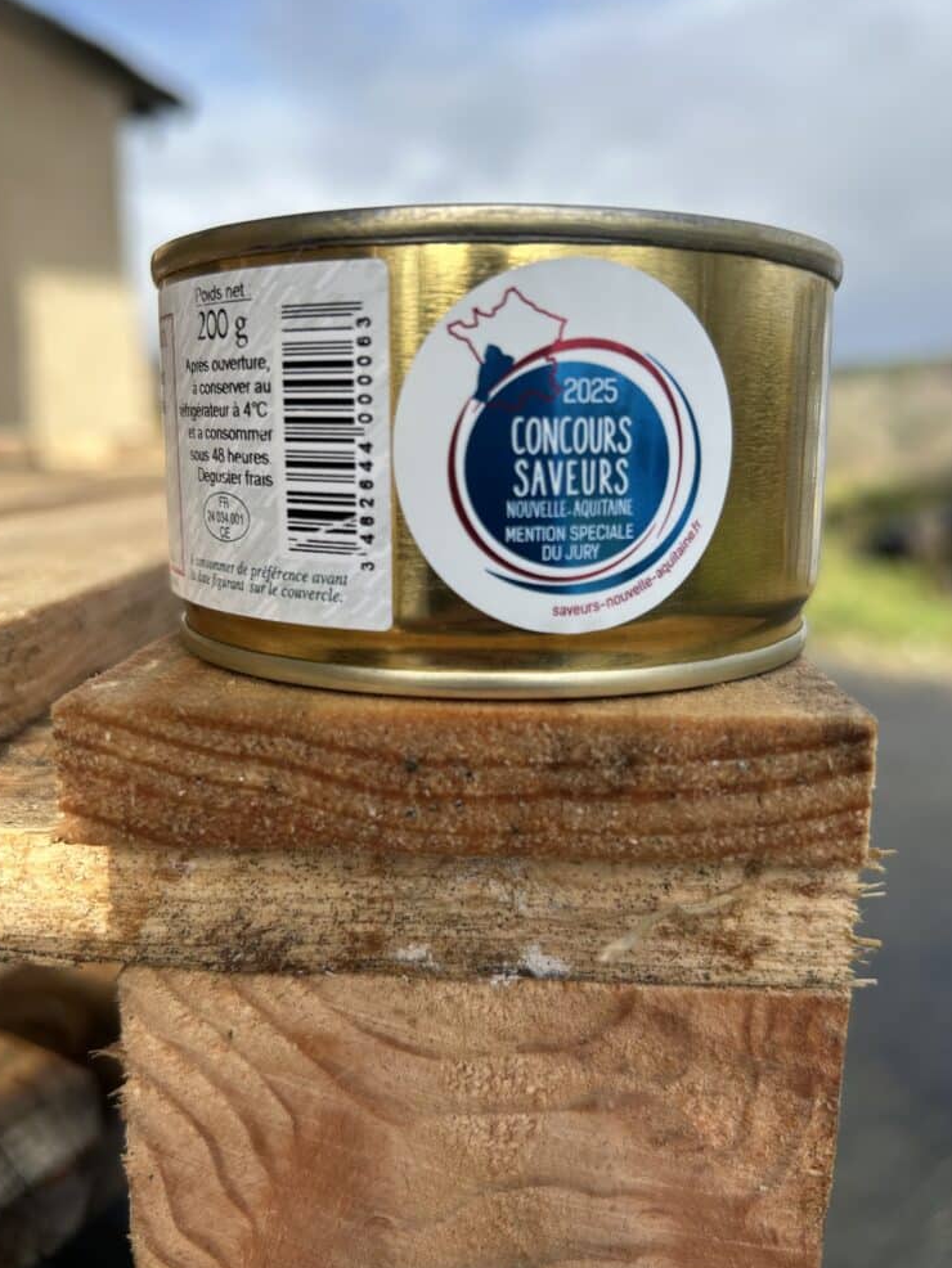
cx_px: 477
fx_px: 990
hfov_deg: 51.4
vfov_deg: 65.3
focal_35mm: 27
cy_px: 621
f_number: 1.5
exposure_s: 1/2299
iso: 50
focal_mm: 5.7
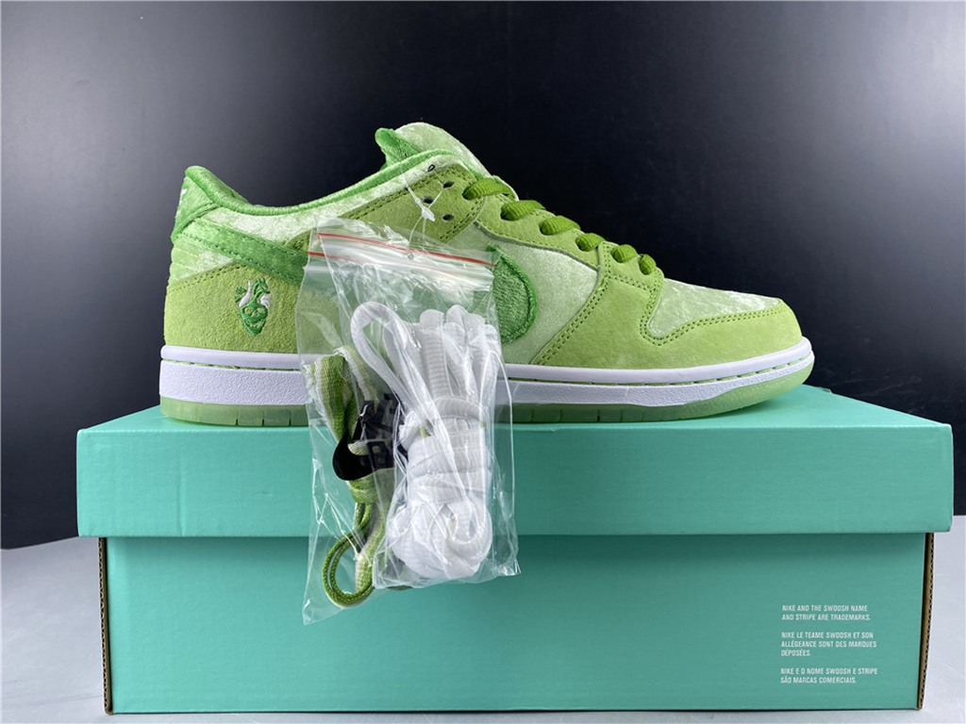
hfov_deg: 67.3
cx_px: 483
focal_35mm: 26
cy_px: 362
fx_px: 726
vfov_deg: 53.1
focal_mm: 4.25
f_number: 1.8
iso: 50
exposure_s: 1/100
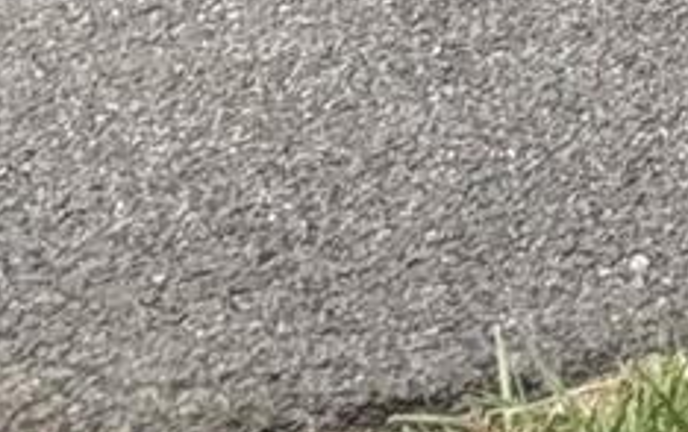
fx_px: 4694
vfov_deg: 3.8
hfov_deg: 7.7
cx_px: 1732
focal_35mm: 250
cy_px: -2677
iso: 100
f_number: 1.78
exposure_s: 1/2110
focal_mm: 6.76
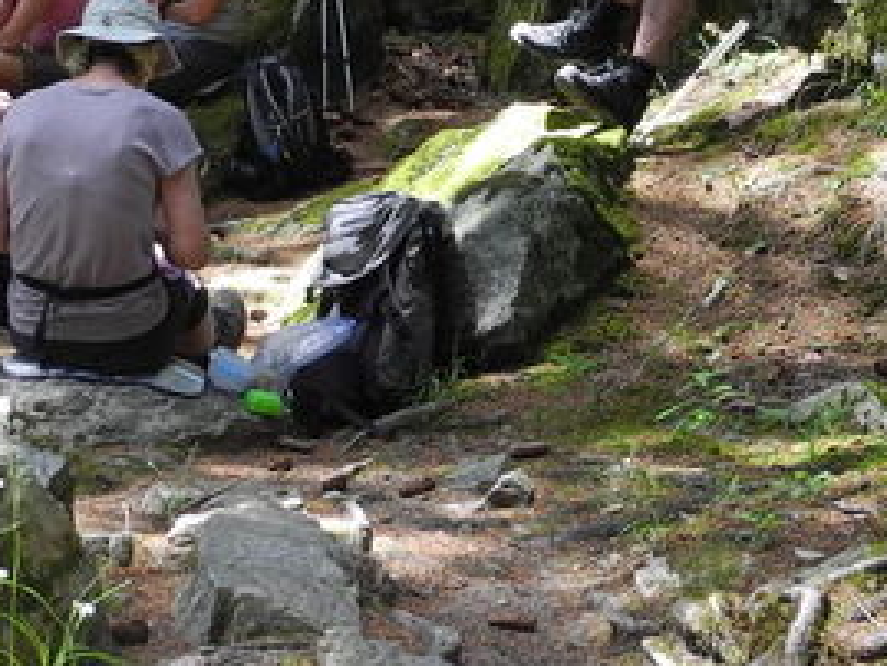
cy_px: -198
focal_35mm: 111
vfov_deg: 12.9
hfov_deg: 17.7
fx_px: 2846
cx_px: 562
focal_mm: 6
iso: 100
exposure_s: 1/125
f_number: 2.8
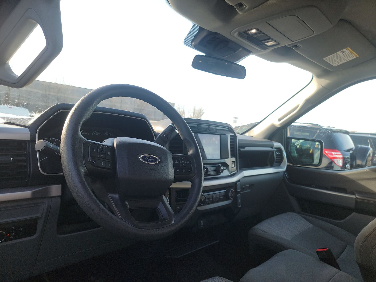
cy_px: 141
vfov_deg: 56.8
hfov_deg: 71.6
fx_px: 261
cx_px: 188
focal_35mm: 24
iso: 50
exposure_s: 1/132
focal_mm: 6.7
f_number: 1.8
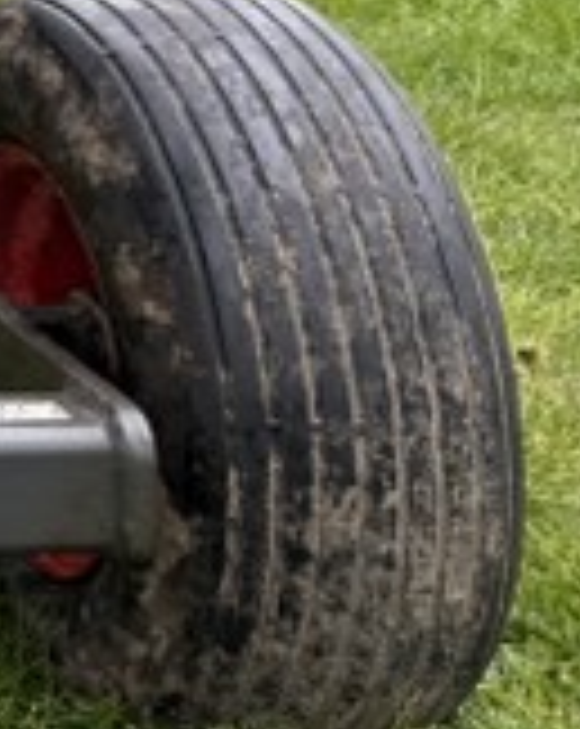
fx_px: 2496
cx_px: -1124
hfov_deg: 10.1
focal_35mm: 116
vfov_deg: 15.1
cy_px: -432
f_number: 1.78
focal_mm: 6.76
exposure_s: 1/780
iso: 80
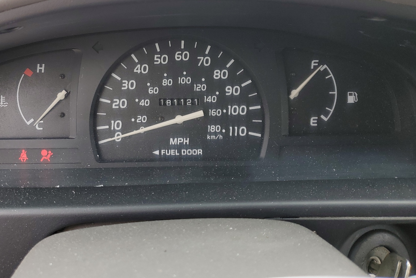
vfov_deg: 39.5
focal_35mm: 33
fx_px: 381
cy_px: 93
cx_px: 165
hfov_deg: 56.7
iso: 50
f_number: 1.5
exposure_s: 1/204
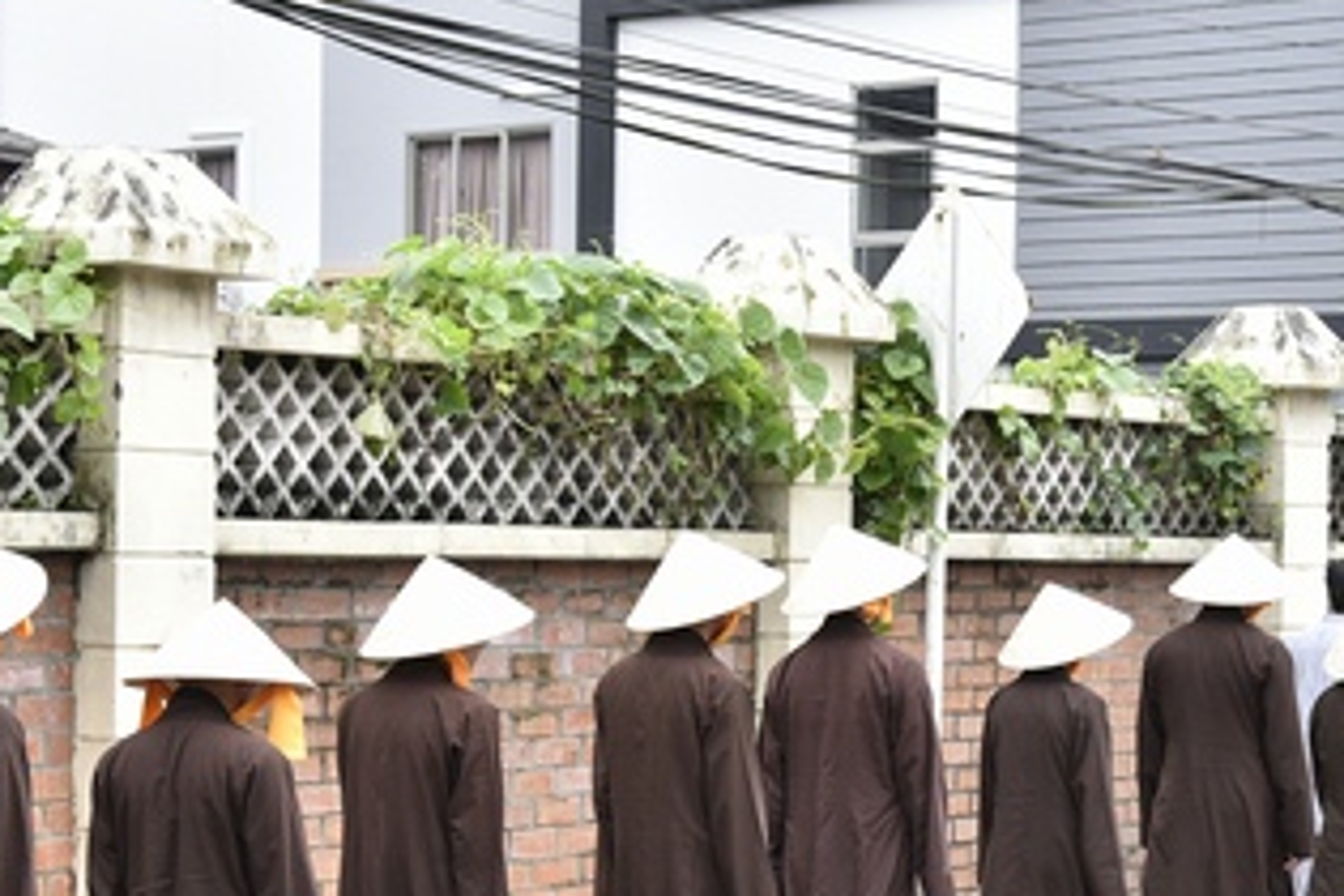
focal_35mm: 95
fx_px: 3546
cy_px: 681
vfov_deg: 14.3
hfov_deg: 21.4
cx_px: 913
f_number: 5
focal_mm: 46
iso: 320
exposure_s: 1/320
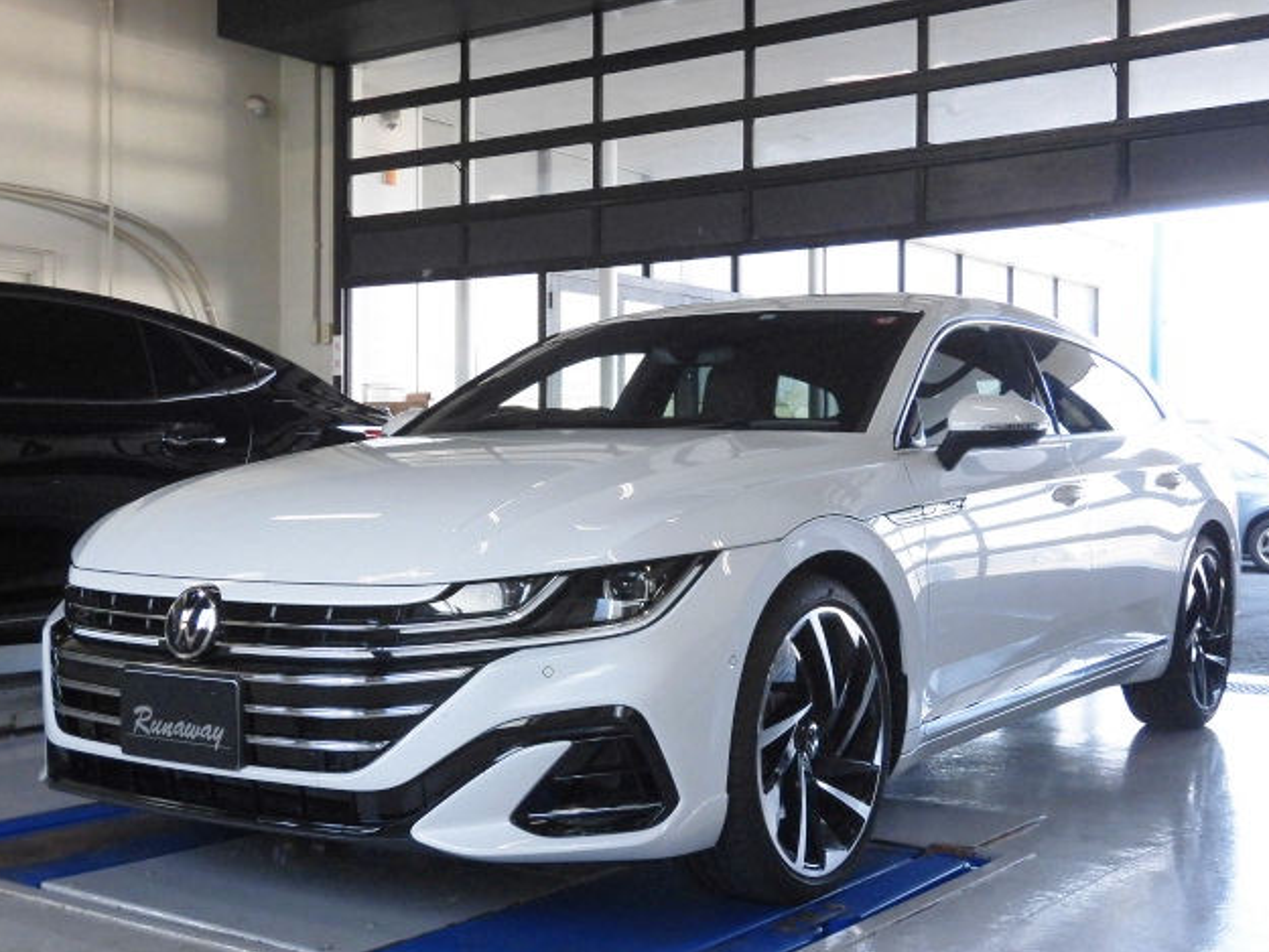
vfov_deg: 32.9
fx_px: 1613
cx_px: 633
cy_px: 483
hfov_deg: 42.9
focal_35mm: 44
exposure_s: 1/60
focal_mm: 7.72
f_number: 3.8
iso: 160
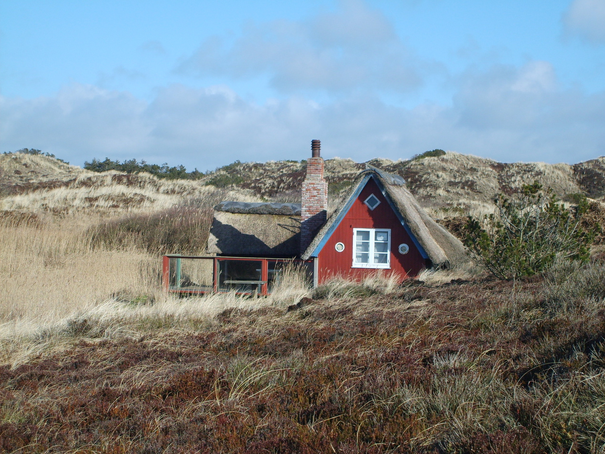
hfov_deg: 23.8
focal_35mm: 82
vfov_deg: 18.0
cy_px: 226
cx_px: 305
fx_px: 1433
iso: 50
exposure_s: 1/500
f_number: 4.2
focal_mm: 13.7
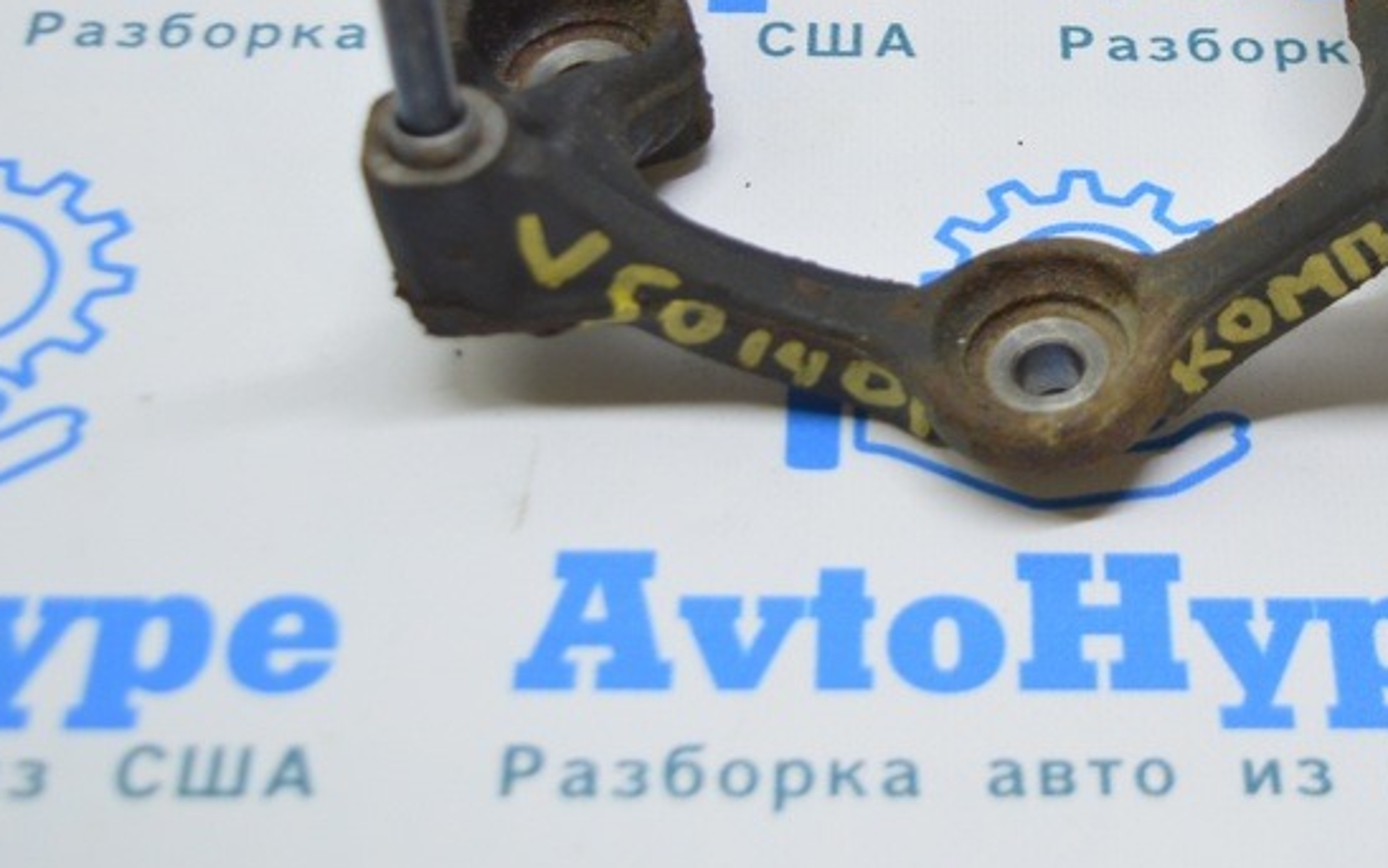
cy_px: 82
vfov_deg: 16.1
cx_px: 1038
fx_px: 3027
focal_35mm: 80
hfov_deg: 25.5
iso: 400
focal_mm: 28
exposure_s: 1/50
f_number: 4.2
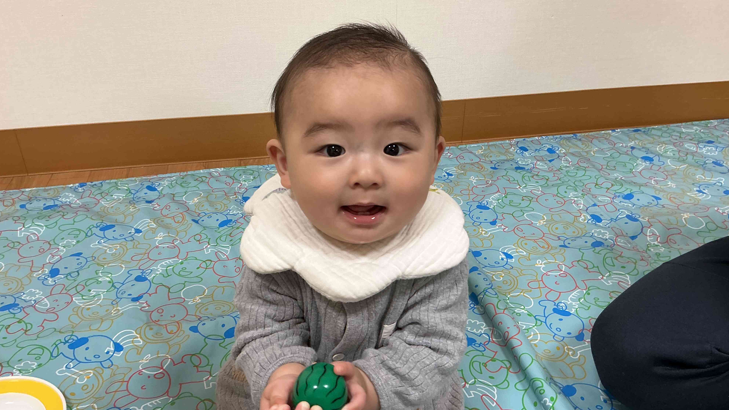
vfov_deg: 36.6
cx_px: 364
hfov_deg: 61.0
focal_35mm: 32
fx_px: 619
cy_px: 226
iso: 64
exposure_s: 1/60
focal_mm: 3
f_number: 1.8
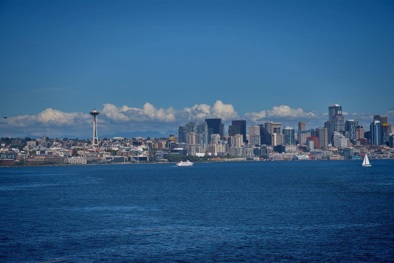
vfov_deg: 11.4
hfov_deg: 17.1
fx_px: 1314
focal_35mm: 120
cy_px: 132
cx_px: 197
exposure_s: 1/400
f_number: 10
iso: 100
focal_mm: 120
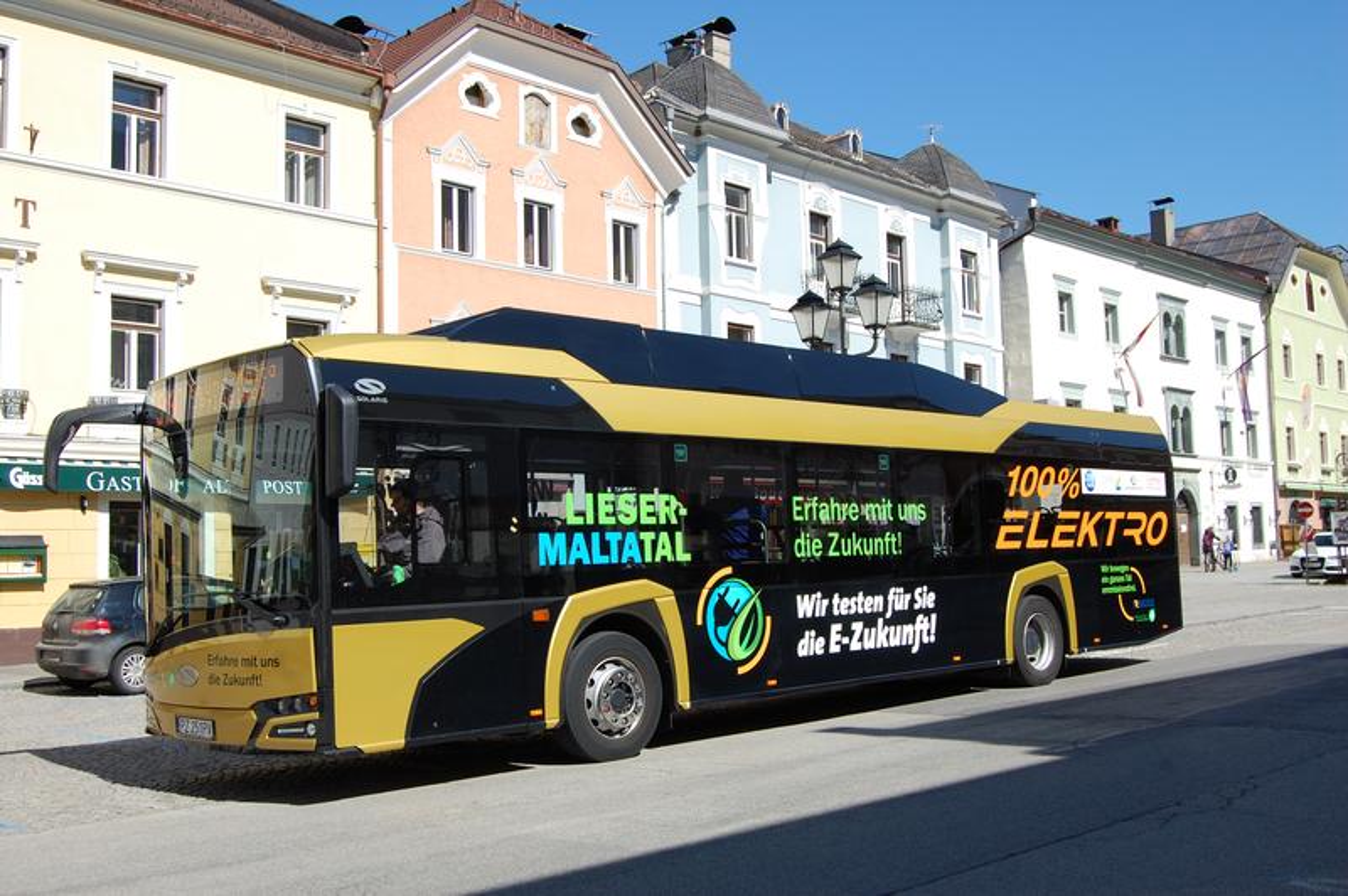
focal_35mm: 36
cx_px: 674
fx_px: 1347
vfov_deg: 36.8
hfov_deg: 53.2
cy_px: 448
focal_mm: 24
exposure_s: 1/320
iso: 200
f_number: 9
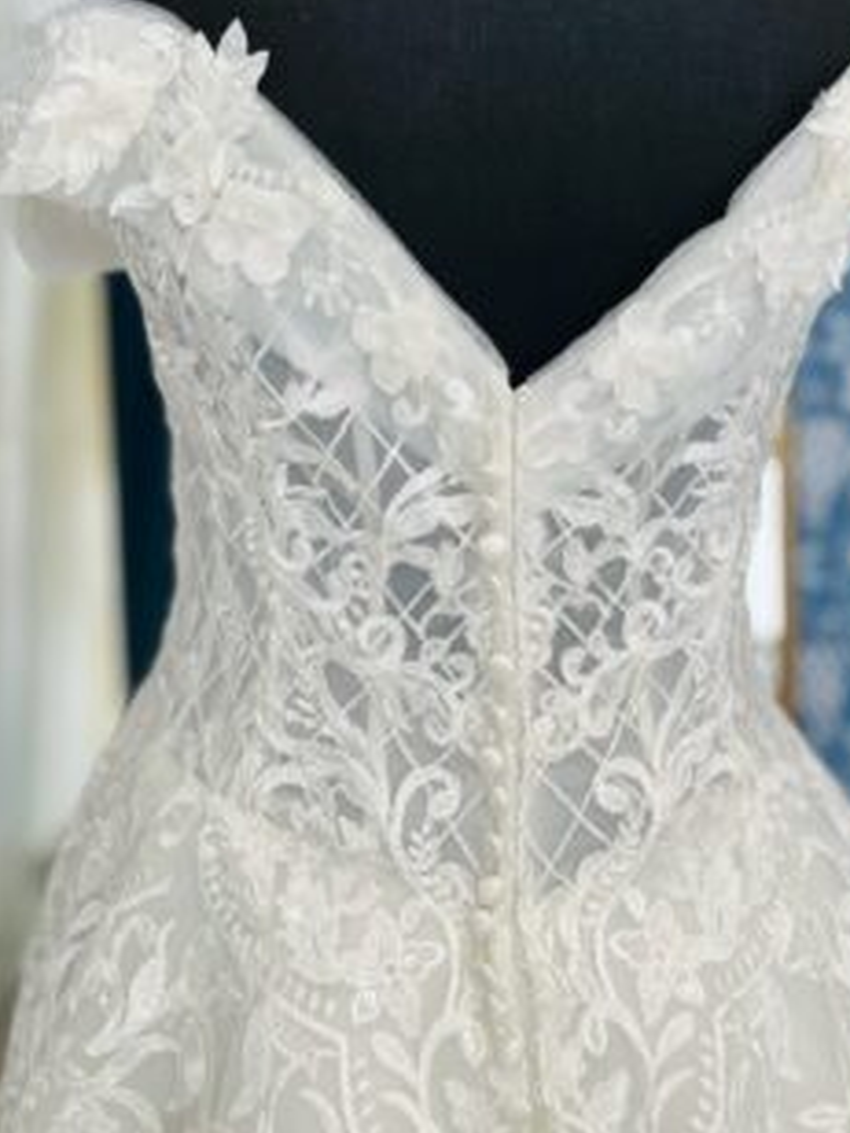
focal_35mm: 36
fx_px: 1179
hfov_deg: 39.5
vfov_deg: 50.6
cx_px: 493
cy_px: 395
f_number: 1.6
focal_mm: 5.1
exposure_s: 1/122
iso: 40
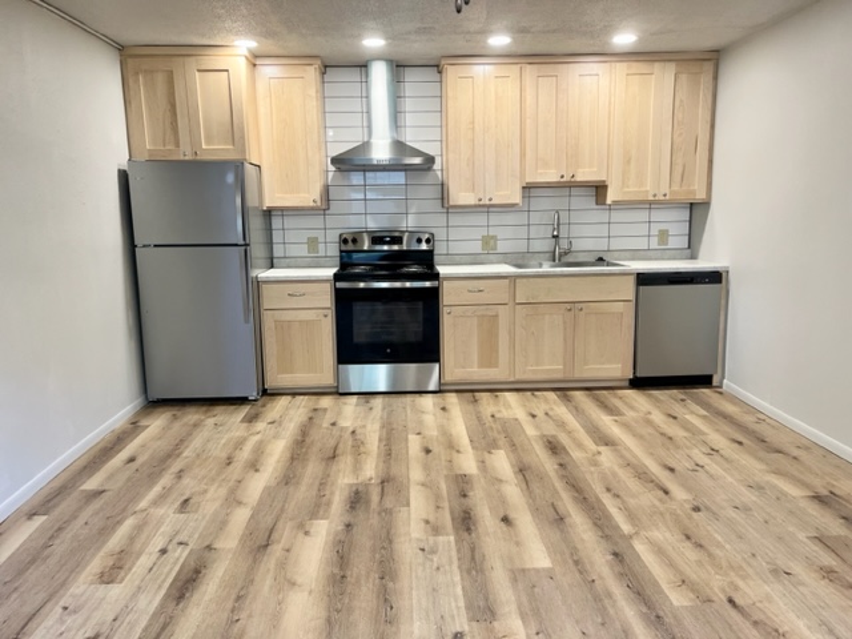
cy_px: 320
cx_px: 426
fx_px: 640
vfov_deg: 53.1
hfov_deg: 67.3
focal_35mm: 26
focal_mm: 5.1
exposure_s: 1/60
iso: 80
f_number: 1.6
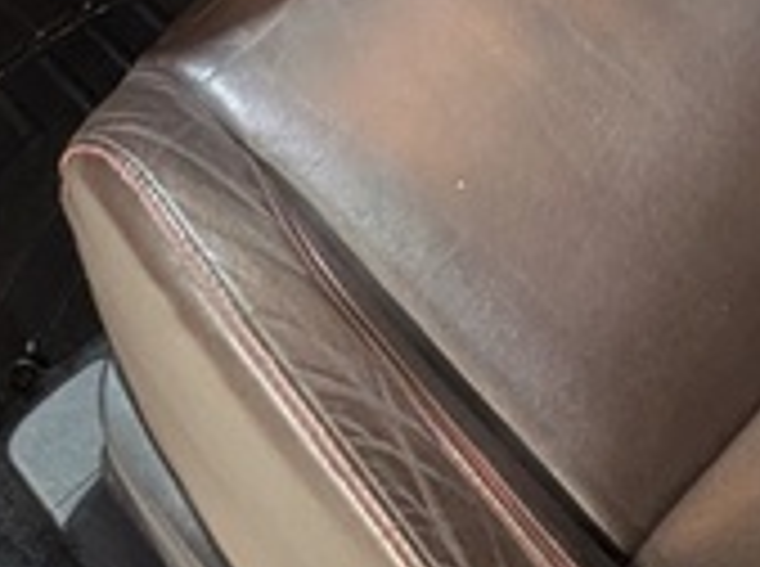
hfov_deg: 23.0
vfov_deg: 13.9
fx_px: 1862
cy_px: -657
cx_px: 265
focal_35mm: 85
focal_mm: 1.83
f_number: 2.2
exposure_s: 1/50
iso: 102
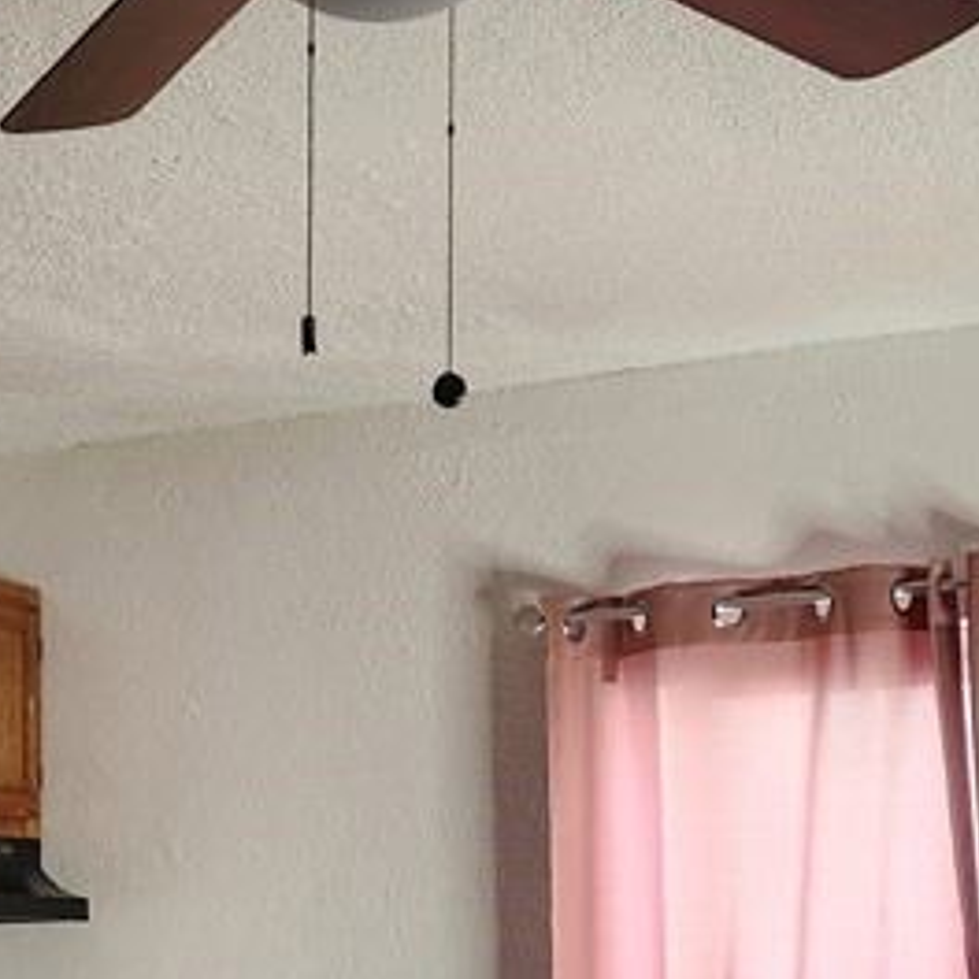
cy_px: 897
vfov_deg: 21.4
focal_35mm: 79
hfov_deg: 21.2
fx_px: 2528
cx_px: 0
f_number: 1.8
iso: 250
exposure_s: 1/68
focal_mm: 5.4
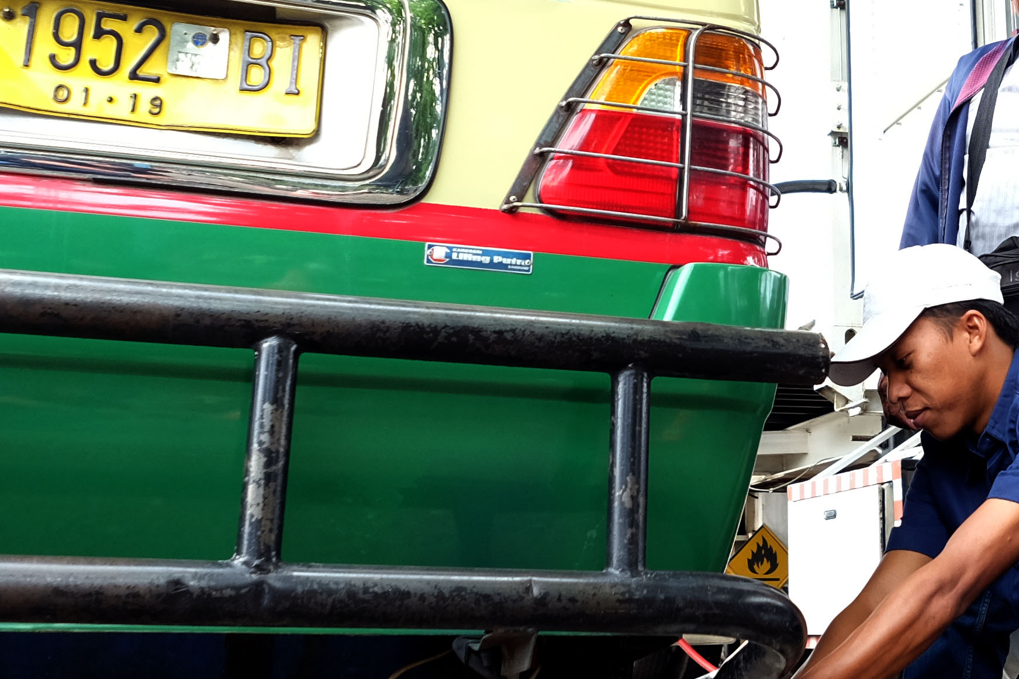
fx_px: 1670
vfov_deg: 22.8
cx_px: 870
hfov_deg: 32.6
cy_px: 171
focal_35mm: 59
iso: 500
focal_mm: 14
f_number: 2.8
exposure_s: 1/180
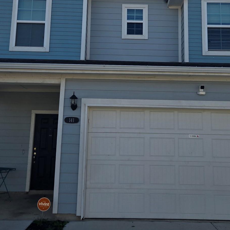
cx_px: 133
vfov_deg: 36.3
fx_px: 346
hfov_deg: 36.7
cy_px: 71
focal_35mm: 46
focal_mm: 5.4
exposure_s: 1/1641
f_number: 1.8
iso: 25
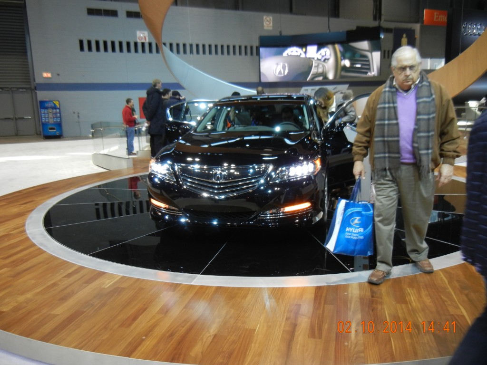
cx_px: 244
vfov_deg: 46.8
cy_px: 182
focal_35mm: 30
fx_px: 422
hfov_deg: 60.0
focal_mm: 5.4
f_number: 3.5
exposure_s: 1/57.7
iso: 301
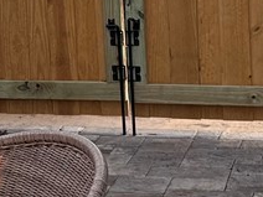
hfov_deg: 10.4
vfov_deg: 8.1
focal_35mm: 181
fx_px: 1375
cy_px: -85
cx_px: -184
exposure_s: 1/314
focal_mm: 6.76
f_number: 1.78
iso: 100
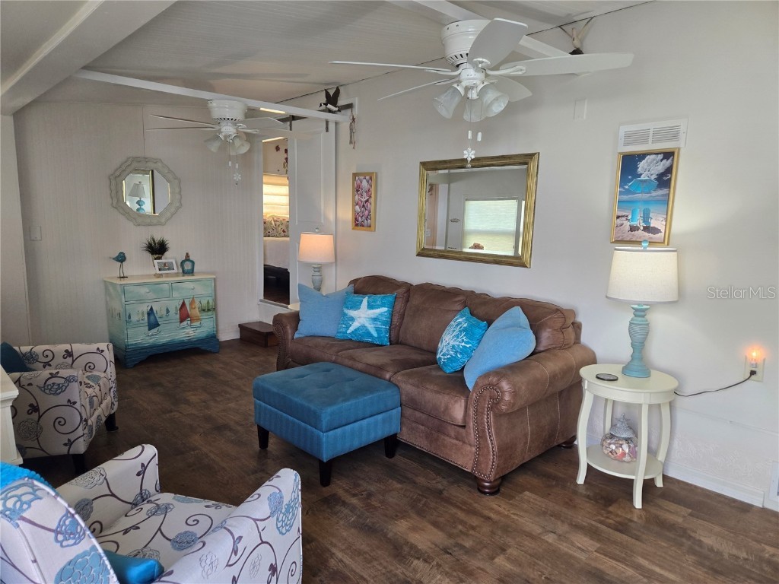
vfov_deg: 58.9
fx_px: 518
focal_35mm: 23
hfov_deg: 73.9
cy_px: 292
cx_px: 390
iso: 80
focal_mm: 5.4
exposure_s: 1/120
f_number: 1.8
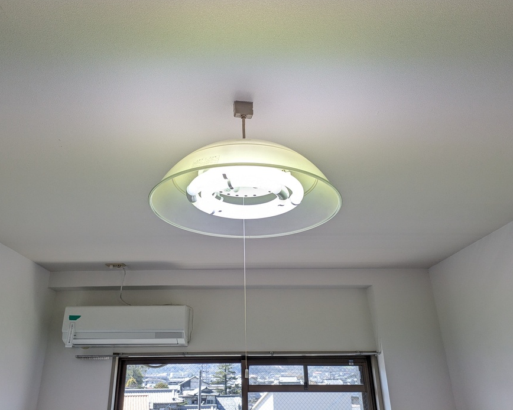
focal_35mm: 27
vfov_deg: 53.2
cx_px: 234
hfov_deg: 64.0
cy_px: 199
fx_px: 410
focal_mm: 5.43
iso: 45
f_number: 1.89
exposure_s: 1/266
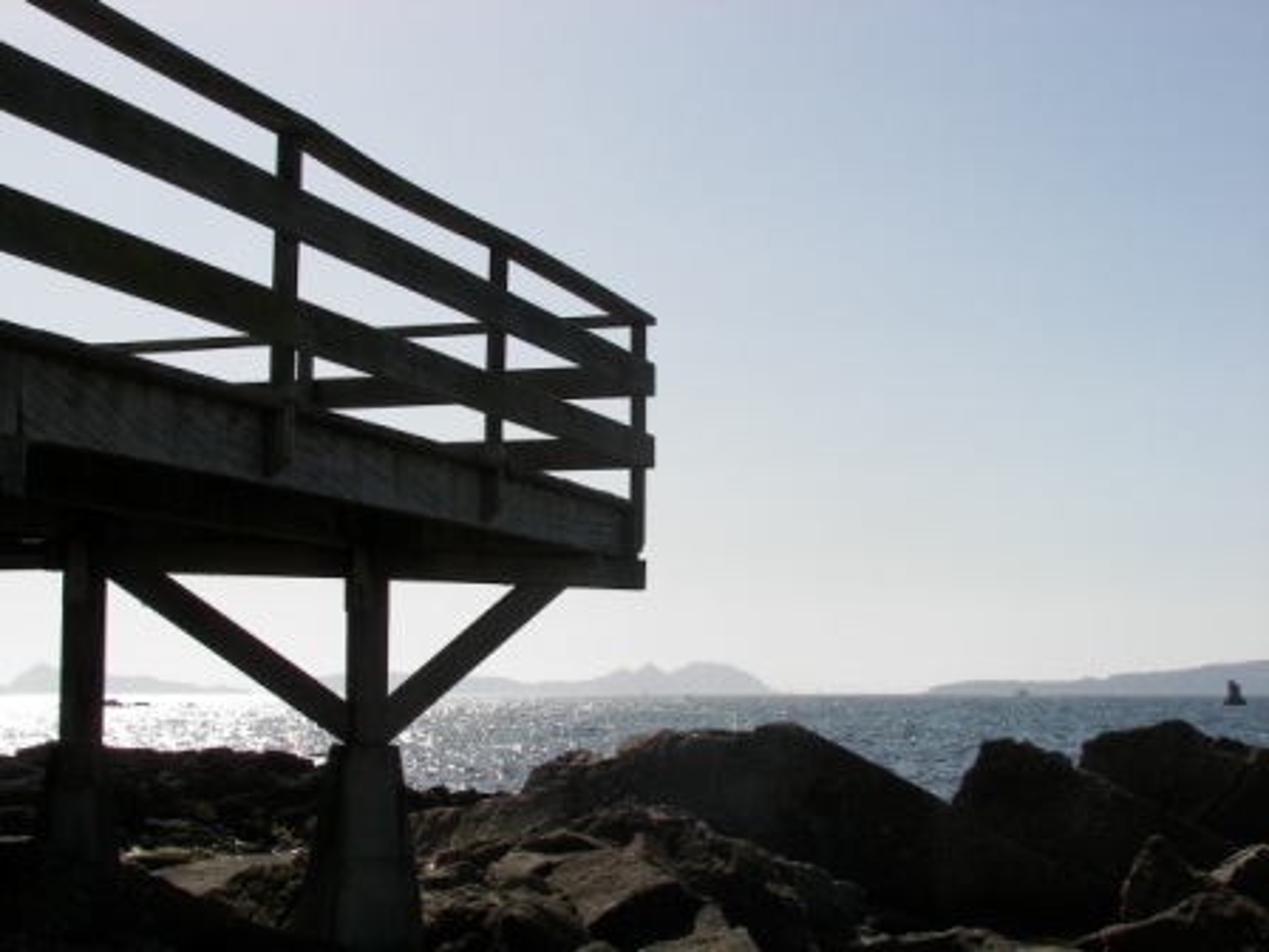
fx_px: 2126
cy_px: 476
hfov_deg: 33.2
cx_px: 634
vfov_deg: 25.2
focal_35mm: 58
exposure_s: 1/500
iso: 50
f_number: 5.6
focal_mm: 9.6
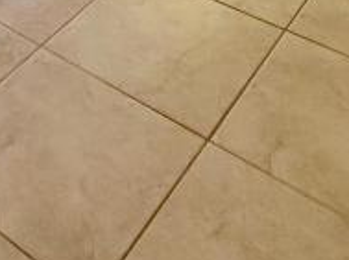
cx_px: -20
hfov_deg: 24.3
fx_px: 765
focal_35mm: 76
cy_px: -437
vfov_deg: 12.6
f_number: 2.2
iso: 160
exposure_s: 1/60
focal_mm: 2.22
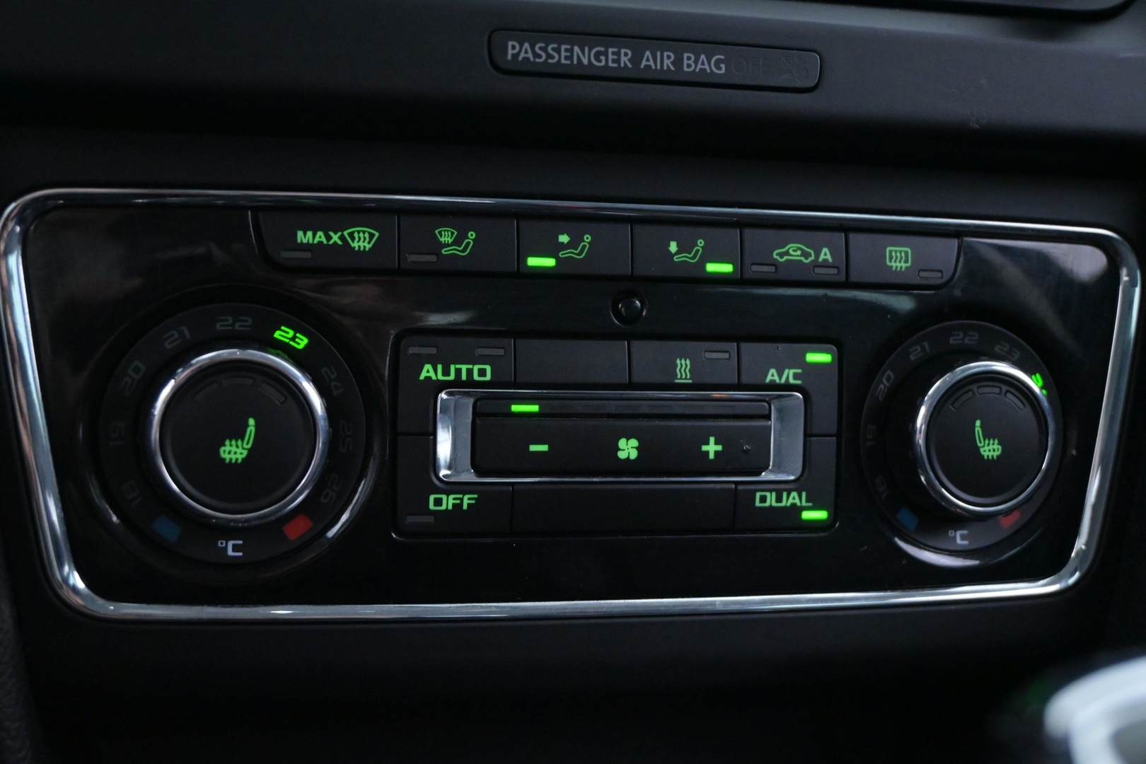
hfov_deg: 40.5
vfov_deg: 27.7
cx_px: 573
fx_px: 1552
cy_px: 382
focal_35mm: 49
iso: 6400
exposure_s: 1/50
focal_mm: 32.5
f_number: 5
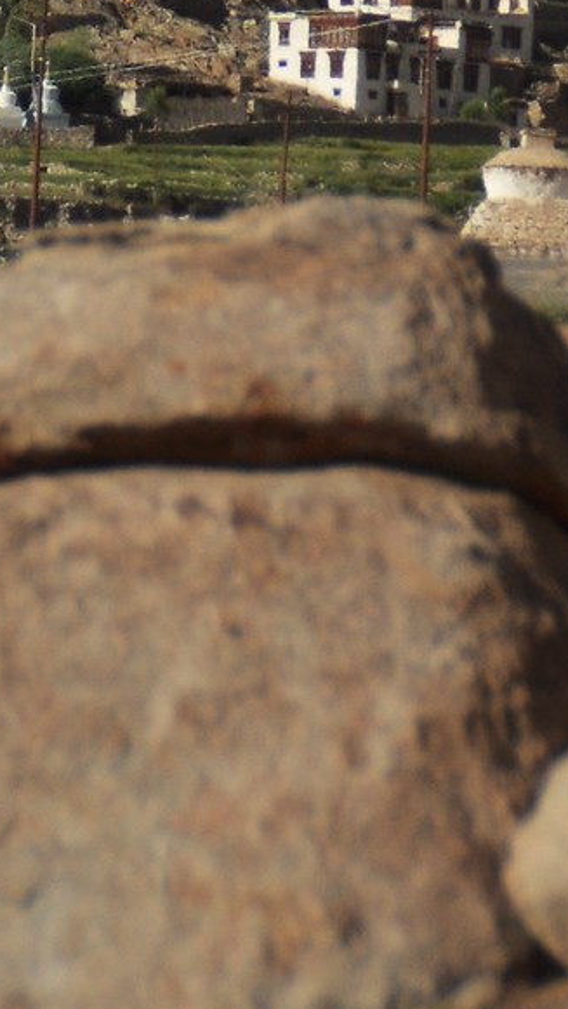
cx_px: -137
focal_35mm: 680
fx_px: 18204
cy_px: -358
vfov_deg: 3.2
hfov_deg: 1.8
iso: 160
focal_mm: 105
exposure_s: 1/1000
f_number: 8
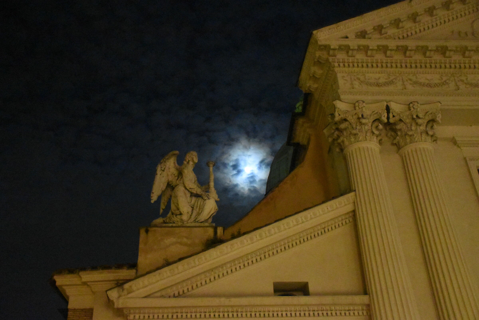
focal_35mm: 40
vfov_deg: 33.0
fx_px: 539
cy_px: 160
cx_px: 240
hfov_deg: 47.9
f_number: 4
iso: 14400
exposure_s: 1/40
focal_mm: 27
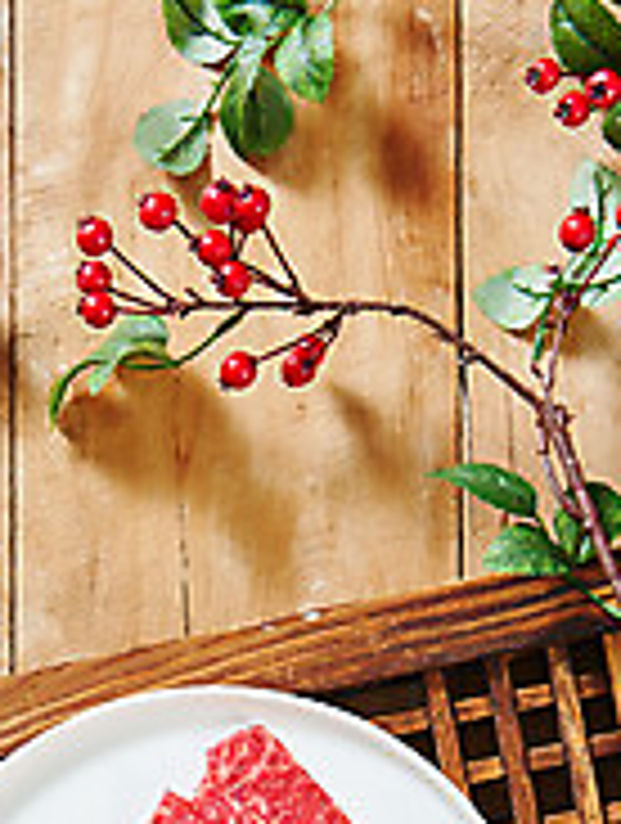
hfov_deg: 11.4
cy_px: 829
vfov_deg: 14.9
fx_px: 3099
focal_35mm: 130
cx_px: 178
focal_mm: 62
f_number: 9
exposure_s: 1/125
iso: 100
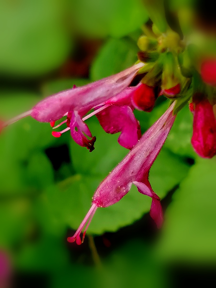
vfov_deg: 12.6
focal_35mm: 157
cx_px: 108
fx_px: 1306
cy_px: 144
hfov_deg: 9.5
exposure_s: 1/100
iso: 160
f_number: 1.4
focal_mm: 4.66
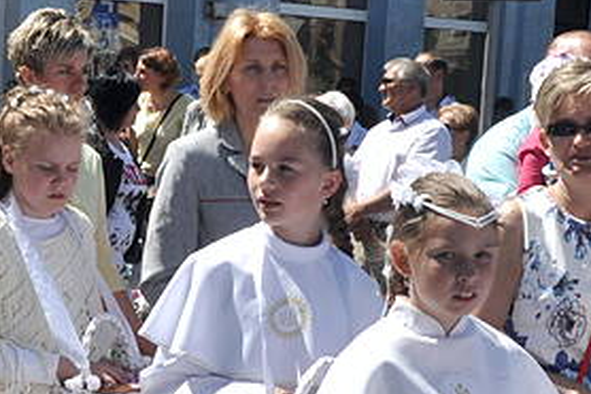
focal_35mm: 110
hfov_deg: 18.5
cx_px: 151
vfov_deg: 12.3
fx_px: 1805
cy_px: 389
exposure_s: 1/500
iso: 400
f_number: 11
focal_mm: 24
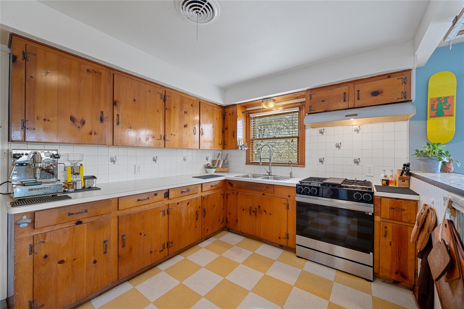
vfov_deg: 81.2
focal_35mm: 14
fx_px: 180
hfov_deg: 104.3
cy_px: 154
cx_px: 232
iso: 100
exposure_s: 1.3
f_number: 9
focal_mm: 14
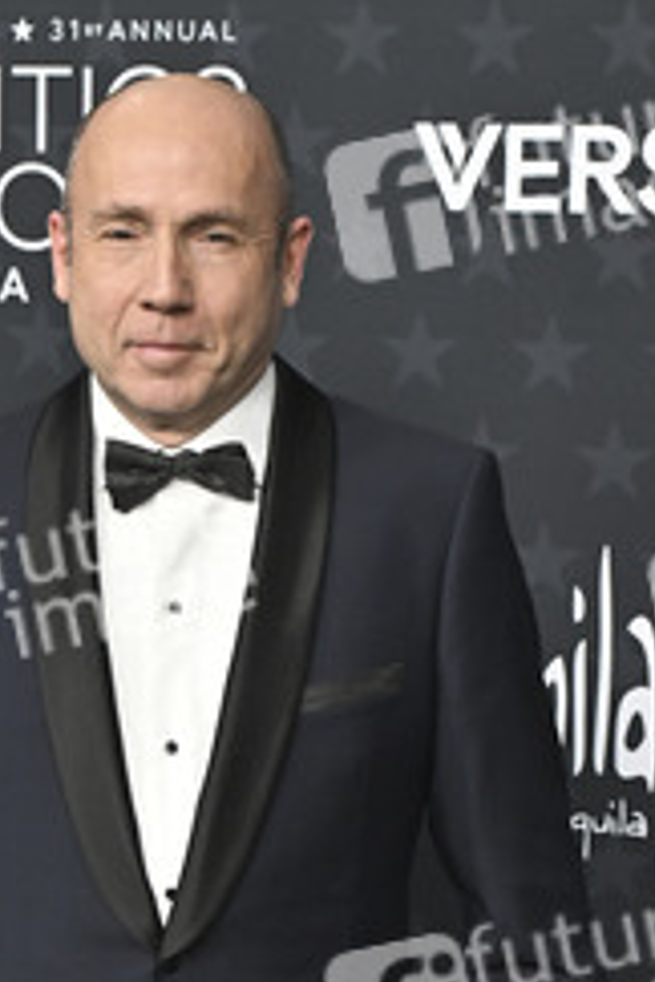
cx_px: 166
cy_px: 792
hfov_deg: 18.3
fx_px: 2019
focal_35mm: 74
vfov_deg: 26.8
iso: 1250
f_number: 5.6
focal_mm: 45
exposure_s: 1/320
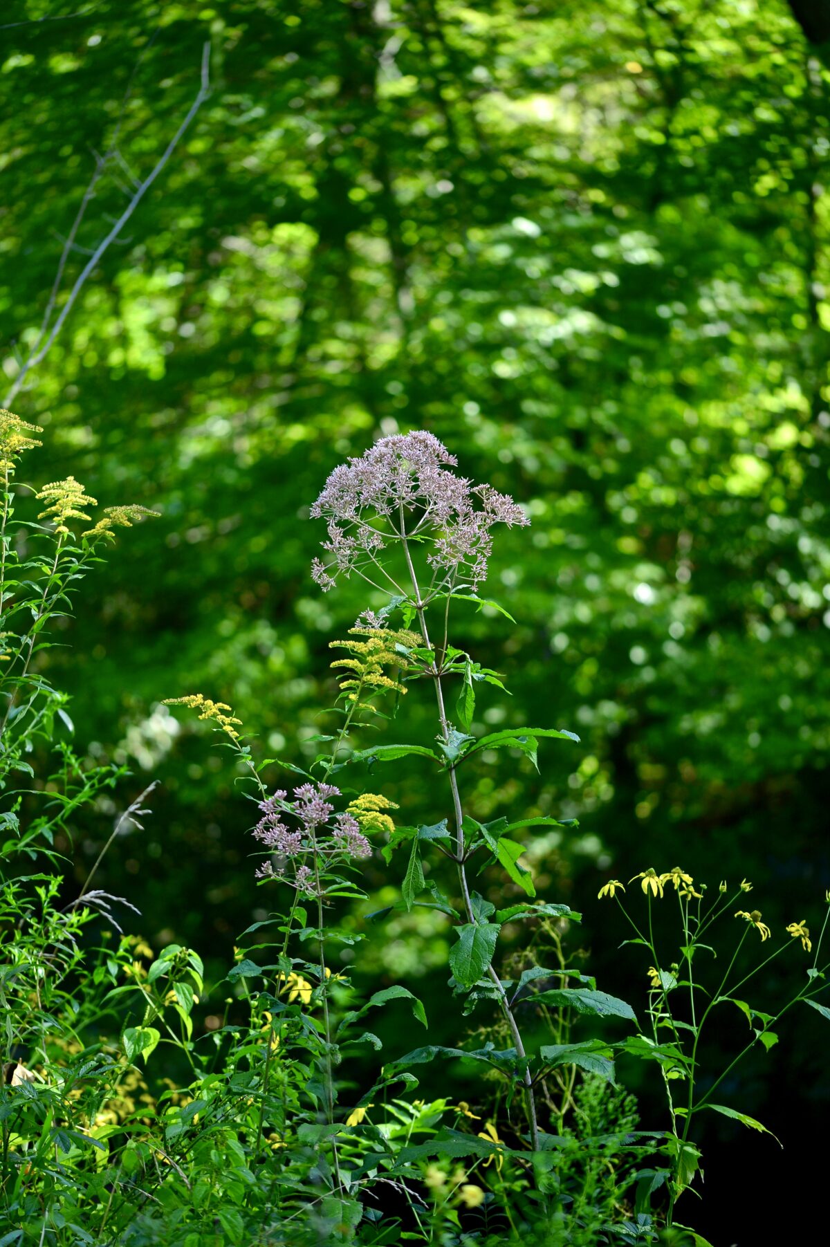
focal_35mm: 105
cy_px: 624
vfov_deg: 19.5
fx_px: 3635
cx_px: 415
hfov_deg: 13.0
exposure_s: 1/500
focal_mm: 105
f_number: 2.8
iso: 250
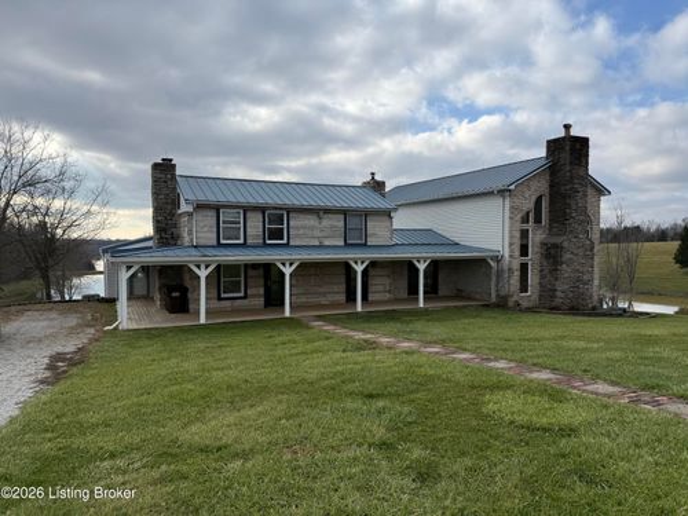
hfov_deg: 71.6
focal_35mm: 24
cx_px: 344
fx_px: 477
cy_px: 258
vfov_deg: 56.8
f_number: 1.78
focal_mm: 6.76
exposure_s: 1/3953
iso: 80
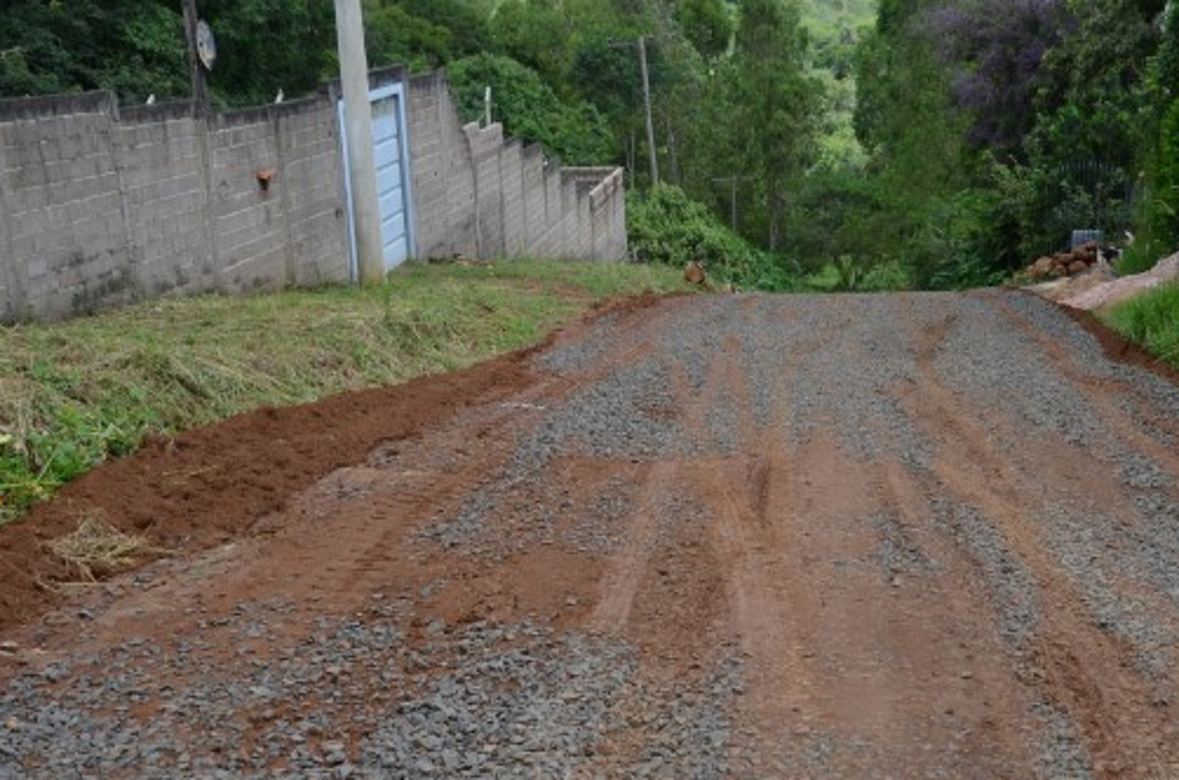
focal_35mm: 52
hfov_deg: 37.7
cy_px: 540
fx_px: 1699
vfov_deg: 25.7
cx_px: 821
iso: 100
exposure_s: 1/160
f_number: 6.3
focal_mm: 24
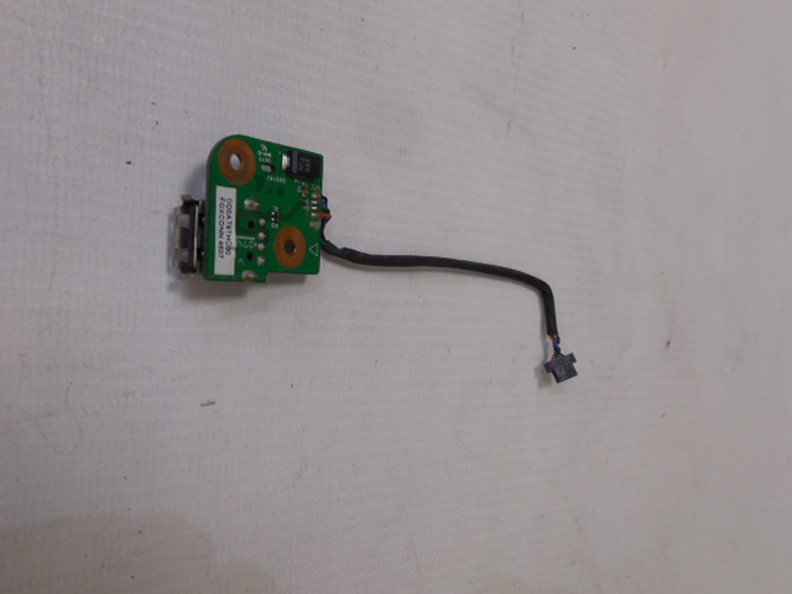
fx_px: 686
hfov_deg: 60.0
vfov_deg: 46.8
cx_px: 396
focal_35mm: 30
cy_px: 297
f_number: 3.8
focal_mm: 5.3
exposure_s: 1/30
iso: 160
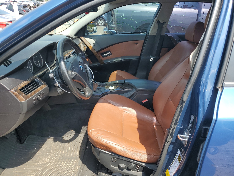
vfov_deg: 53.1
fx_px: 176
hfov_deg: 67.3
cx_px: 117
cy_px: 88
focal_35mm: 26
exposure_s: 1/667
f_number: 1.5
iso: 50
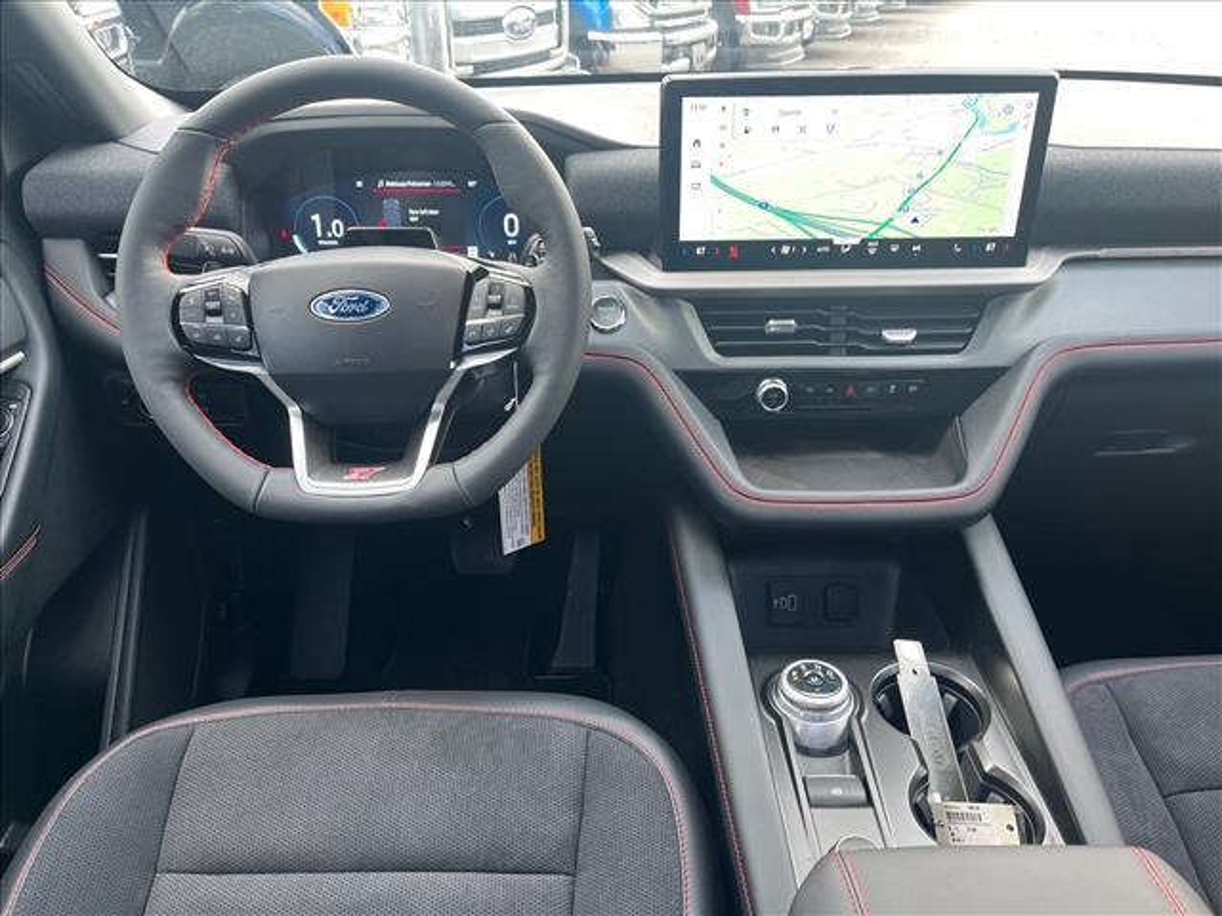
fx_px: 918
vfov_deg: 53.1
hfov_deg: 67.3
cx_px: 611
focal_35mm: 26
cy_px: 458
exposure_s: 1/100
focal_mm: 5.1
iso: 125
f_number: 1.6
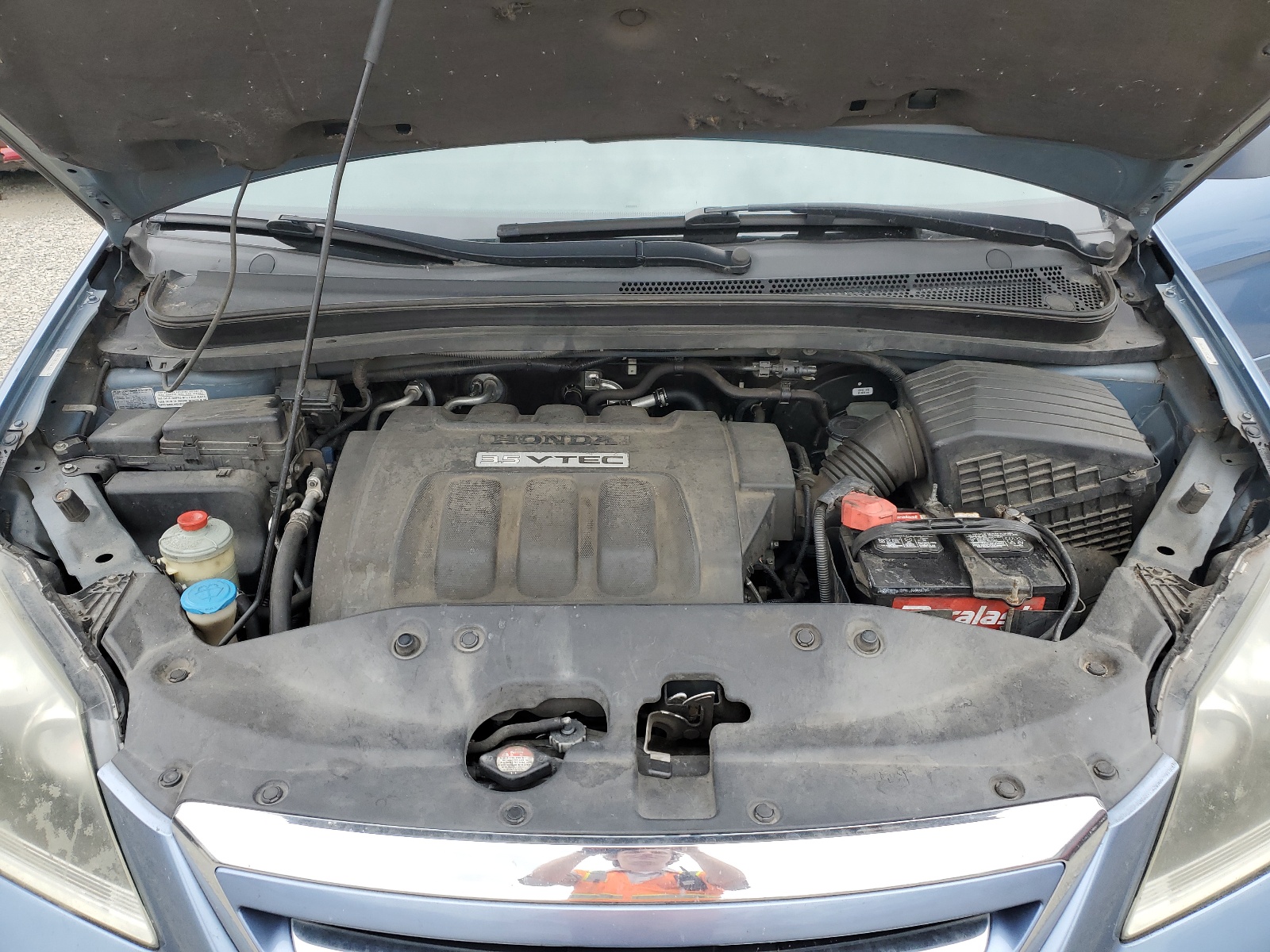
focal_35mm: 26
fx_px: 954
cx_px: 635
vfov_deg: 53.1
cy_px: 476
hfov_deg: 67.3
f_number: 1.5
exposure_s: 1/476
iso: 50
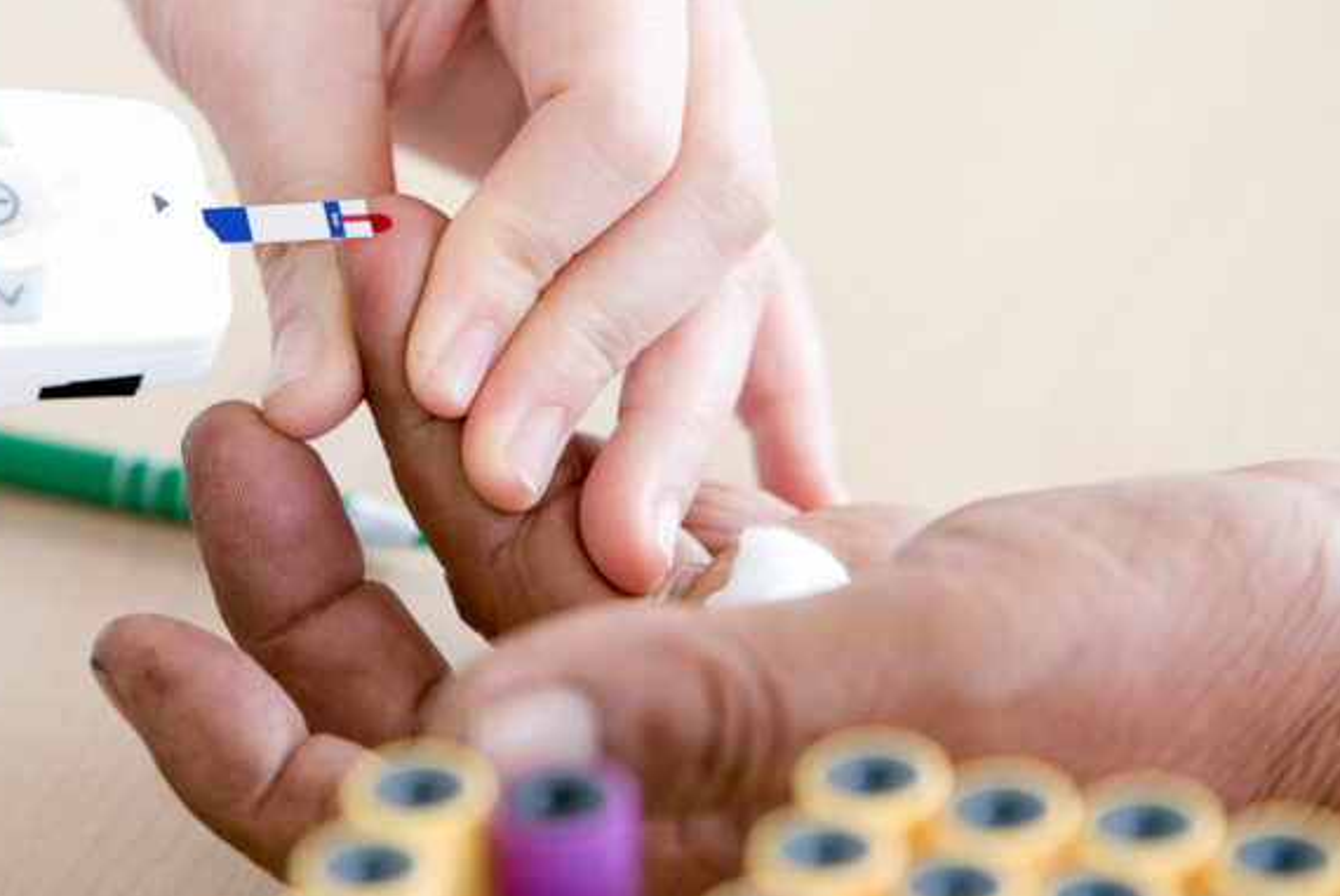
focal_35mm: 359
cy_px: 233
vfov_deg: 3.8
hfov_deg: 5.7
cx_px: 343
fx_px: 13373
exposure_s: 1/200
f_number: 4
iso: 180
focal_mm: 200
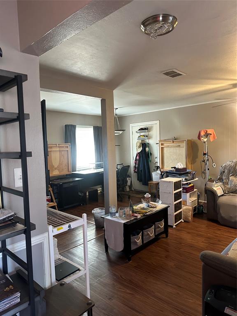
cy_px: 158
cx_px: 118
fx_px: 219
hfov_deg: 56.8
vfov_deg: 71.6
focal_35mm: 24
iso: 400
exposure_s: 1/60
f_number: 1.78
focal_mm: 6.86
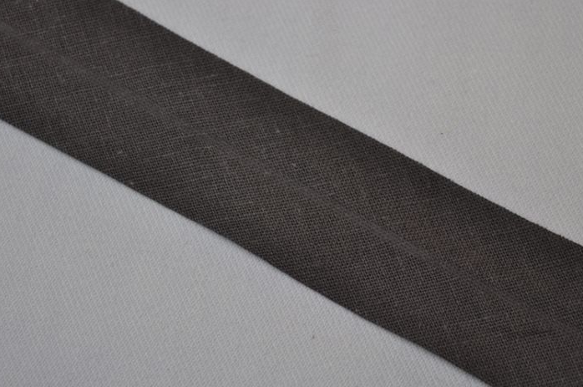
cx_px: 285
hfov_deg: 21.6
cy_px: 181
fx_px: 1529
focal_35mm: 95
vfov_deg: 14.4
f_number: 5.6
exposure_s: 1/100
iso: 400
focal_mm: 55
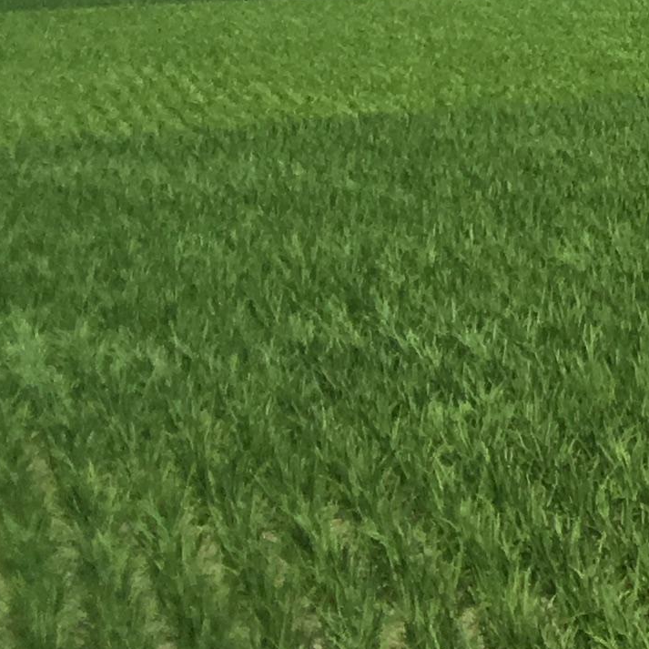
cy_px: -643
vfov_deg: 11.0
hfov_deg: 10.3
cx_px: 1583
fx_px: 3076
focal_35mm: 145
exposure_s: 1/769
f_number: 2.2
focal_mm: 4.15
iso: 25
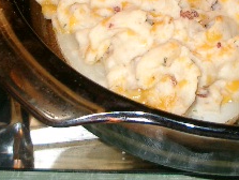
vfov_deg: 13.8
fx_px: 733
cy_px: 0
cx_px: 162
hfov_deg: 18.5
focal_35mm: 106
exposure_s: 1/60
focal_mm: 7.6
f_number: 2.6
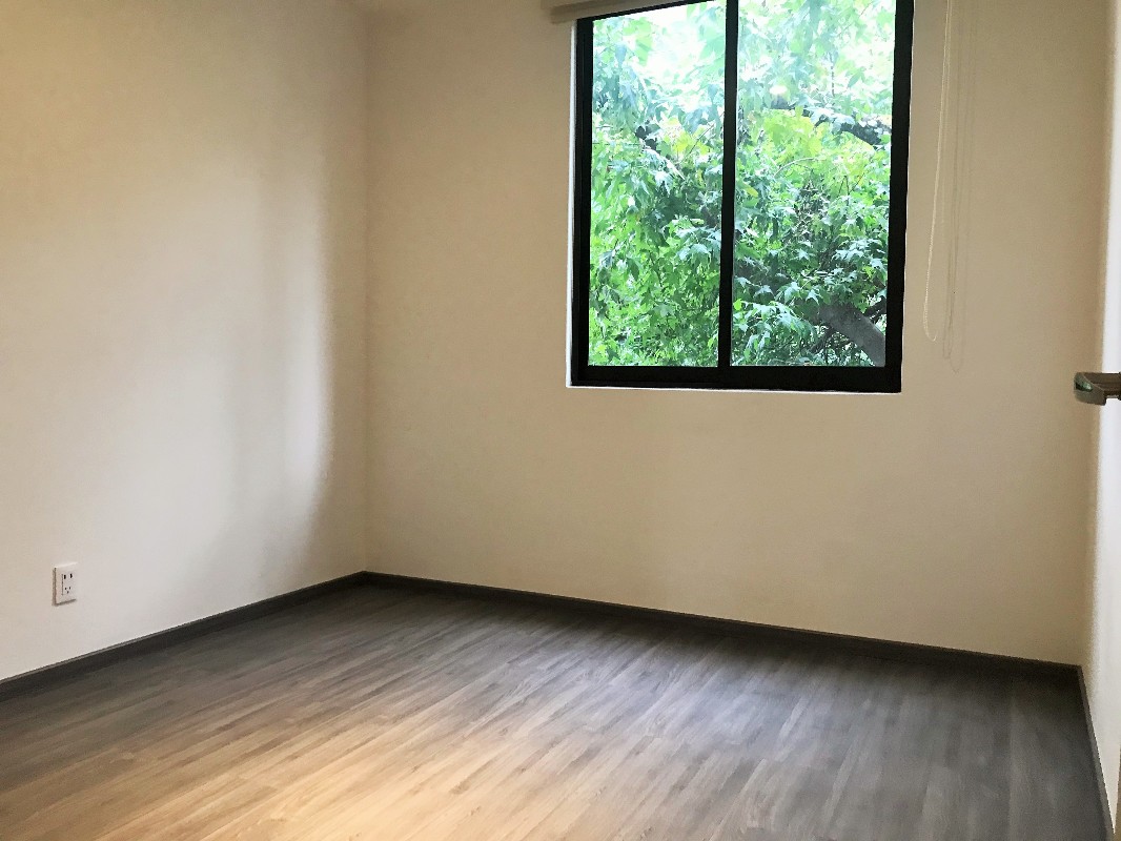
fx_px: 907
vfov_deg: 49.8
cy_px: 420
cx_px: 560
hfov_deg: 63.4
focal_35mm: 28
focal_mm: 3.99
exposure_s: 1/15
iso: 50
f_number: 1.8
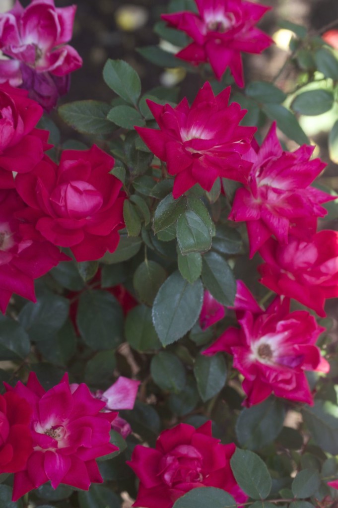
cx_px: 169
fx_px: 1164
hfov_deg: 16.5
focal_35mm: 82
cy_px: 254
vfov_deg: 24.6
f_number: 5.6
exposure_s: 1/125
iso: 360
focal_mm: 55
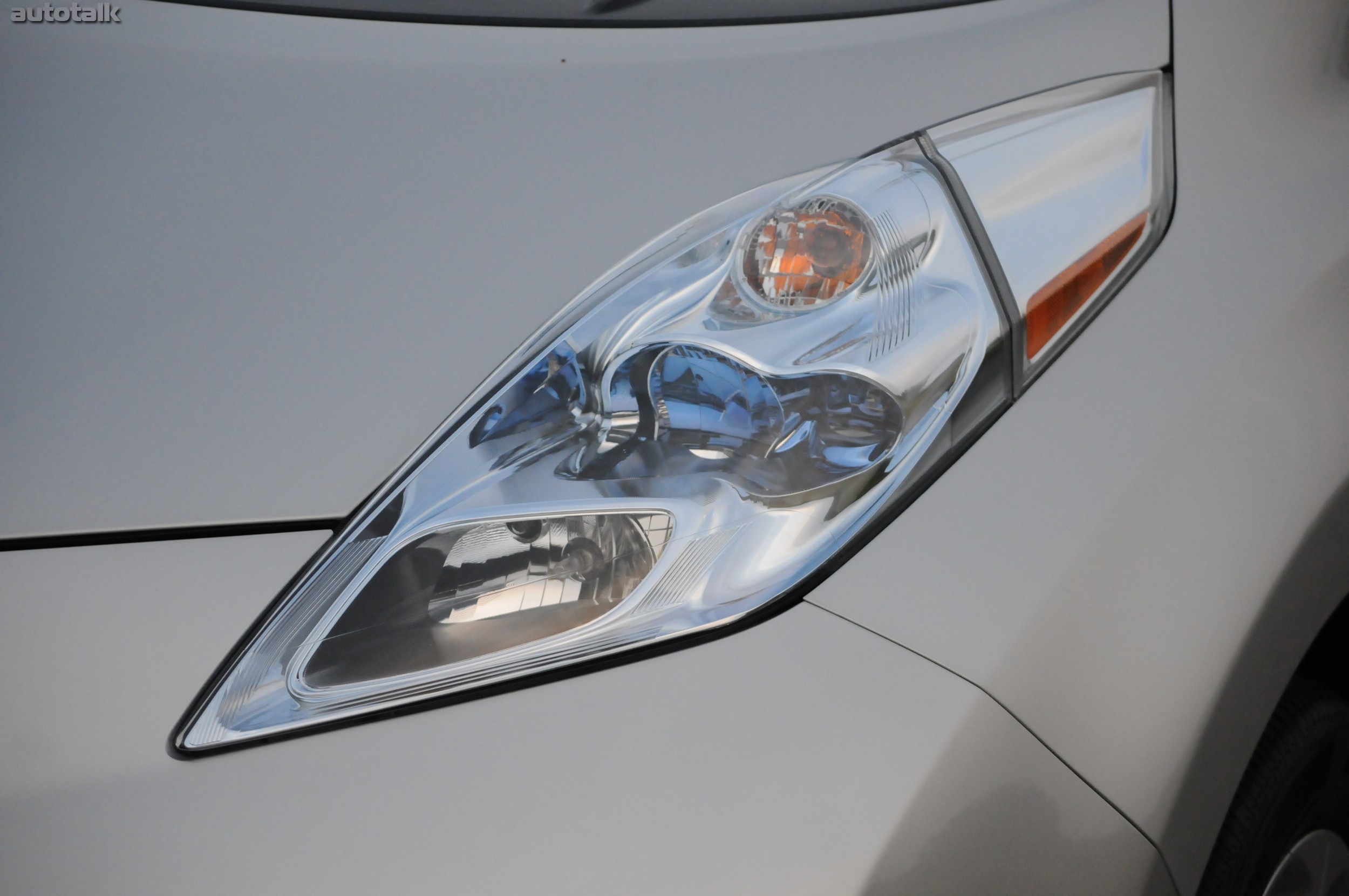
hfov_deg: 18.9
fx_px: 4042
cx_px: 674
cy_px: 448
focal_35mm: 108
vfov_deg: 12.7
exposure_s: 1/3200
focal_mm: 72
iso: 2000
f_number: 4.5
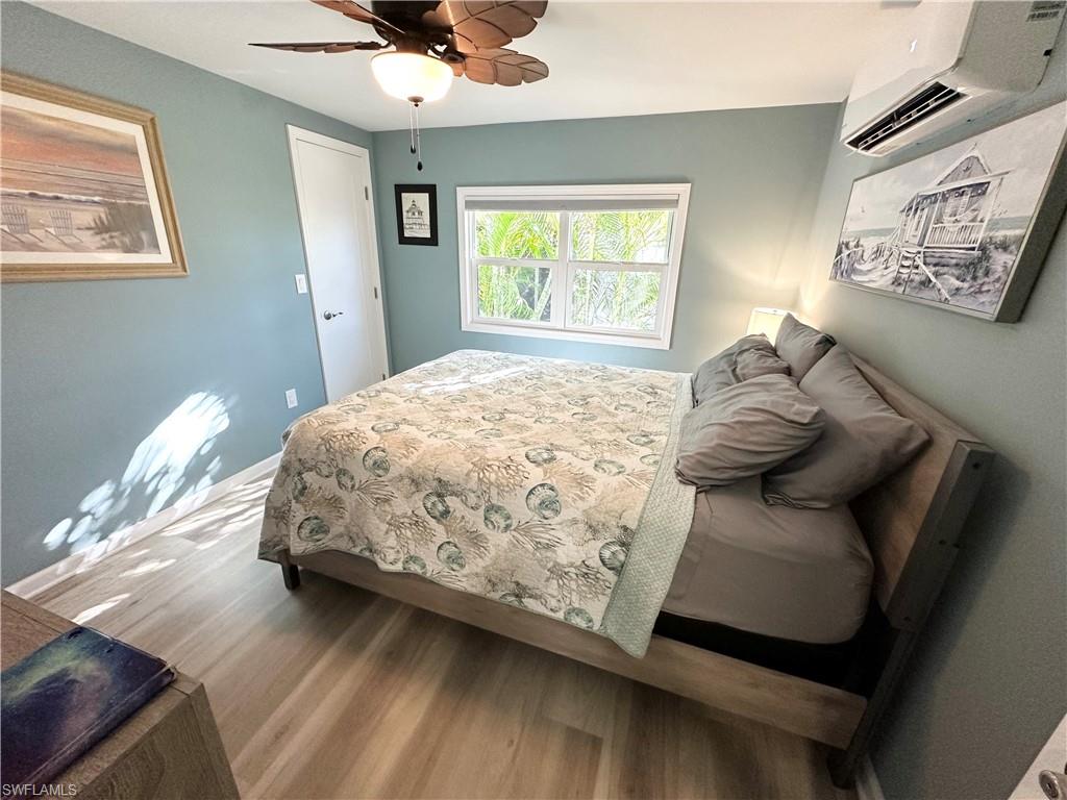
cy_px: 400
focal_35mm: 14
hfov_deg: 102.1
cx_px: 534
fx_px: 432
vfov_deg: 85.7
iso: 250
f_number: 2.2
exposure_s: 1/120
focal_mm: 2.22
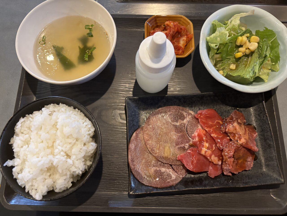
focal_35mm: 26
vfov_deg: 53.1
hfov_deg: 67.3
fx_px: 216
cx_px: 144
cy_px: 108
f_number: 1.6
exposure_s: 1/50
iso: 500
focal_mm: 5.96
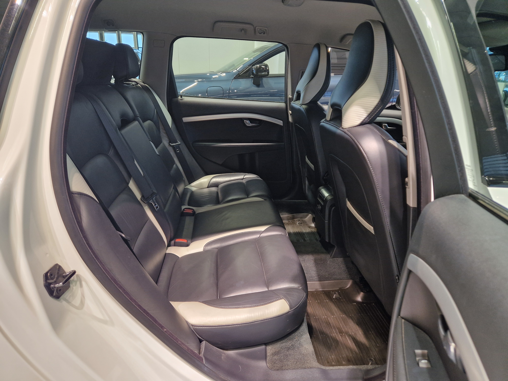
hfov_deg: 73.9
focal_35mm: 23
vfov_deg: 58.9
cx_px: 254
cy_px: 190
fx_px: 338
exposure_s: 1/100
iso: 125
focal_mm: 5.4
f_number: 1.8
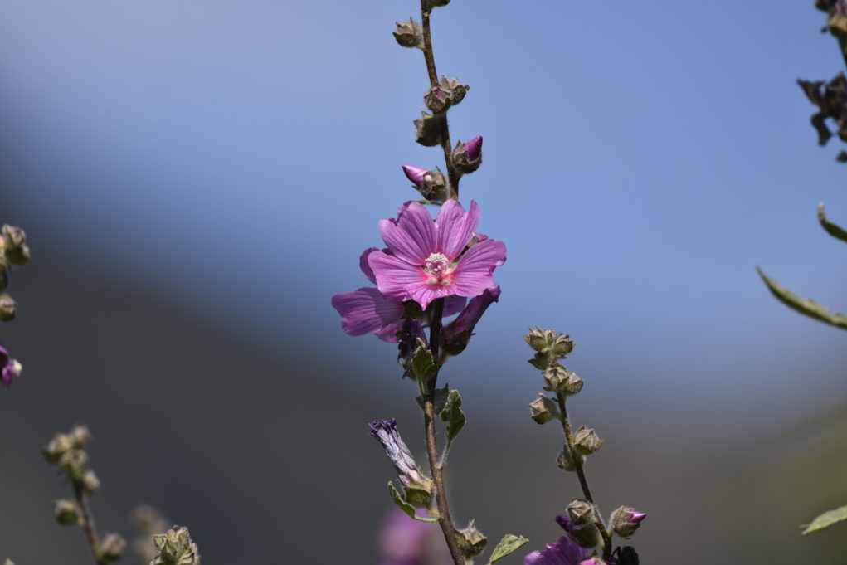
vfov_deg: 2.3
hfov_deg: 3.4
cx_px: 423
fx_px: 14165
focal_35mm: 602
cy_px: 283
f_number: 7.1
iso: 200
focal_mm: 600
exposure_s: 1/800
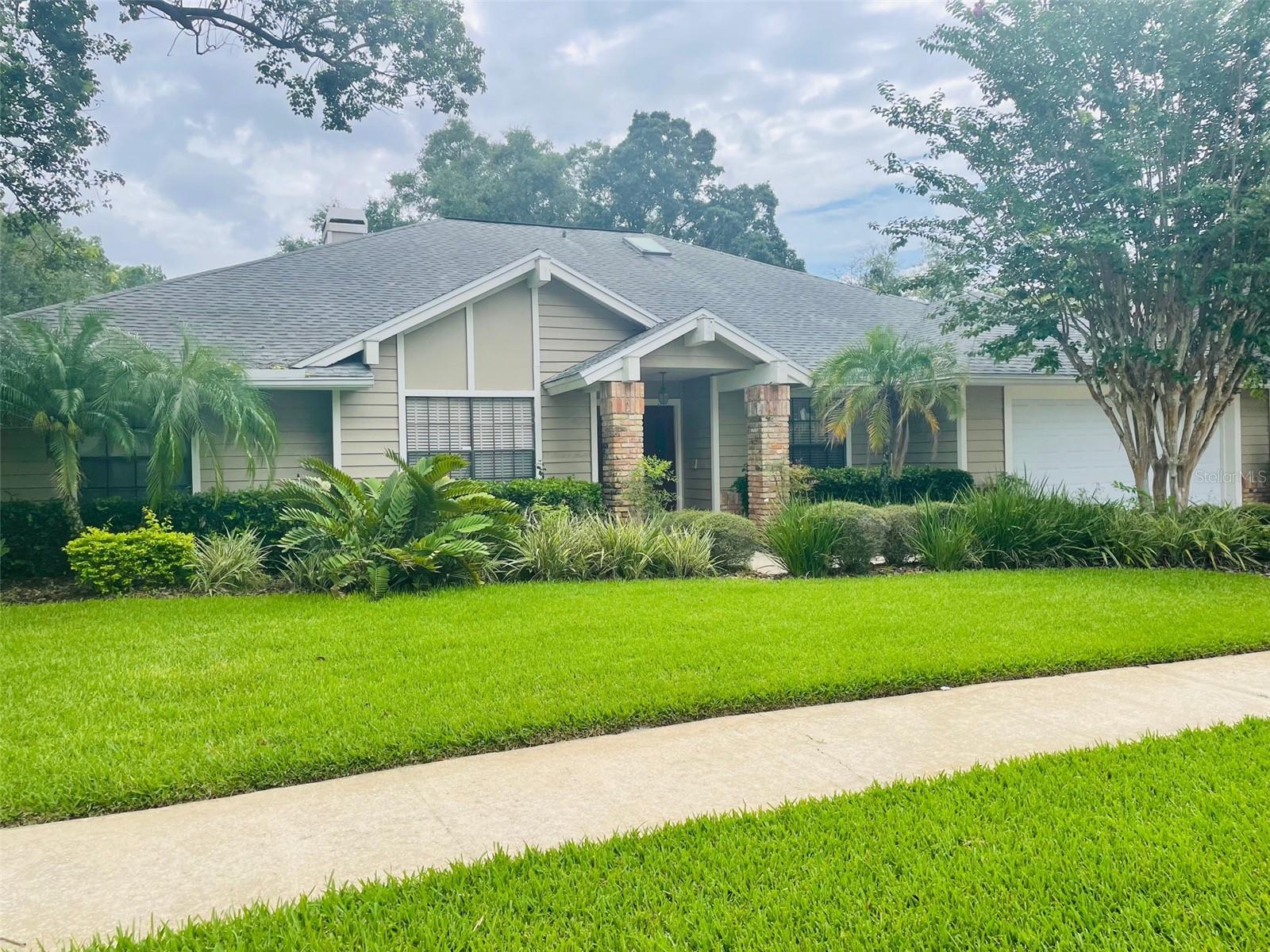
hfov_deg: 67.3
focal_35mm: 26
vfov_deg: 53.1
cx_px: 635
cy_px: 476
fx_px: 954
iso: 32
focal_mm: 4.2
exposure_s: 1/2451
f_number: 1.6
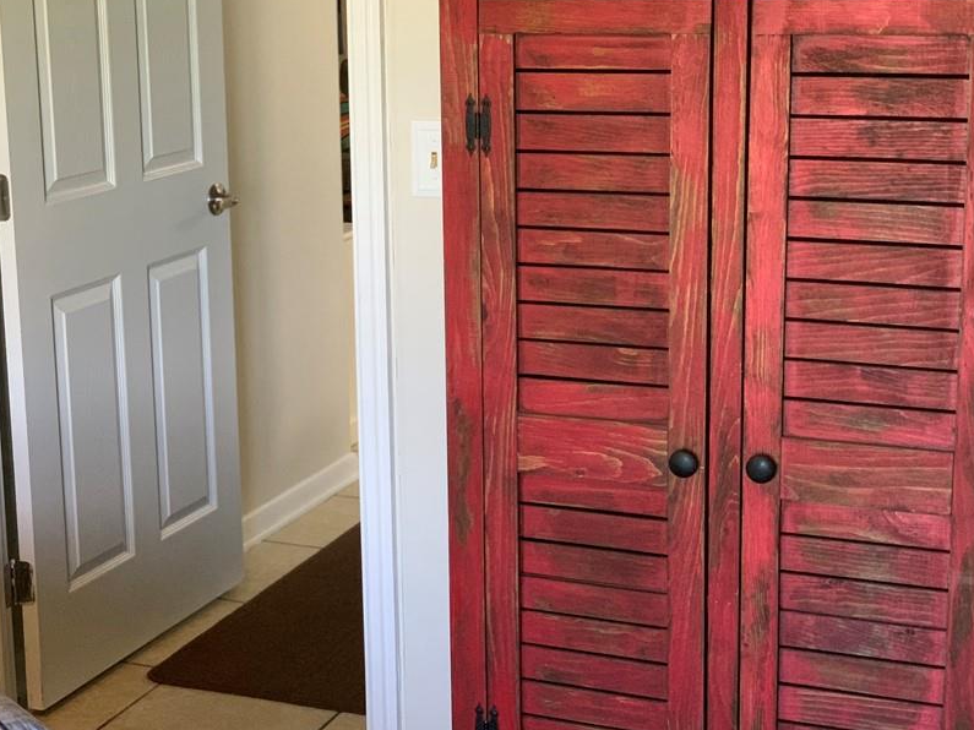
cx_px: 379
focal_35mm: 67
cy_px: 338
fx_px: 1885
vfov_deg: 21.9
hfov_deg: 28.9
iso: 200
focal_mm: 6
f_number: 2.4
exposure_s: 1/60
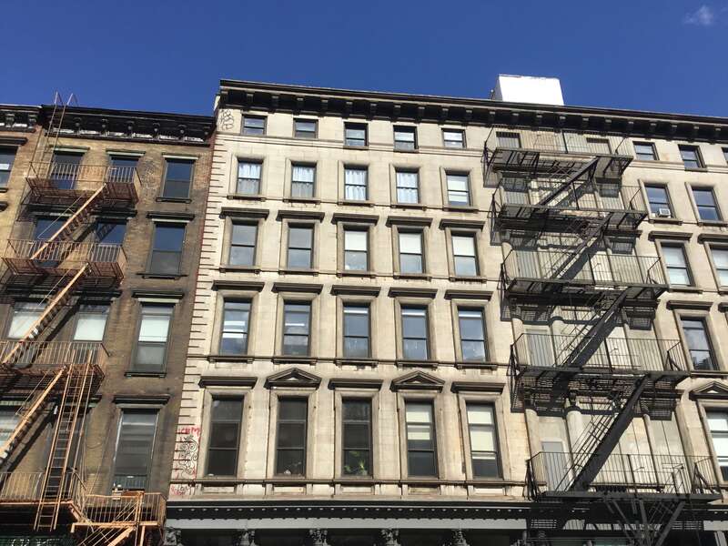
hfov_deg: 58.4
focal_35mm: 31
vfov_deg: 45.4
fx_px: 652
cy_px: 273
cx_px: 364
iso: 25
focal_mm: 3.3
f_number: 2.4
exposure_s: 1/1733
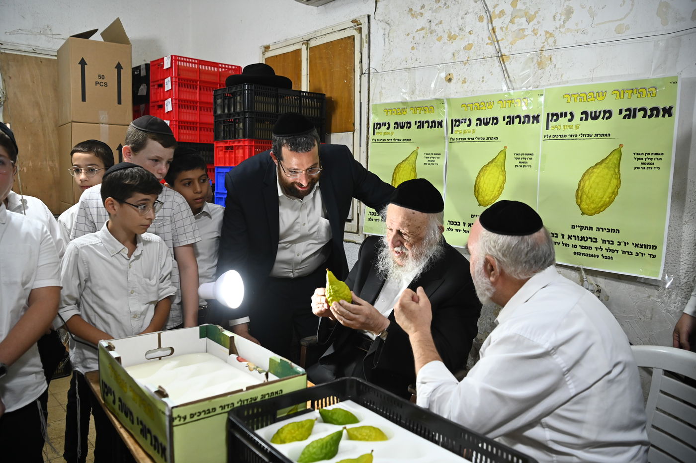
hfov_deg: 63.7
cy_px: 232
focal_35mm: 29
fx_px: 560
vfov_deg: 44.9
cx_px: 348
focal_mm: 29
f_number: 4
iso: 2000
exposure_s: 1/250
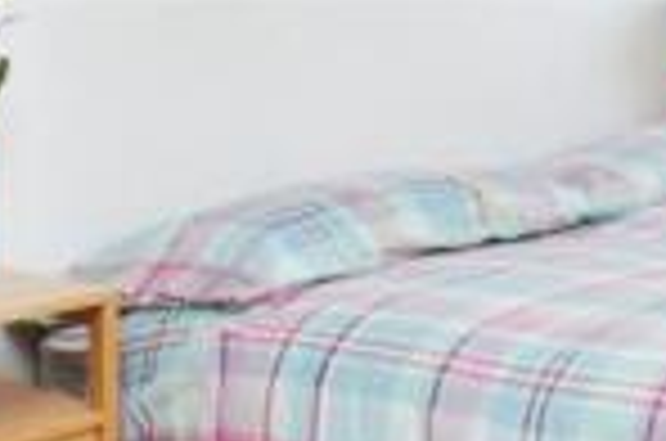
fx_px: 1352
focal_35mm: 73
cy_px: -36
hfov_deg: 24.5
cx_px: 842
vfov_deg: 17.9
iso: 500
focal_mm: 11
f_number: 4.5
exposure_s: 1/60
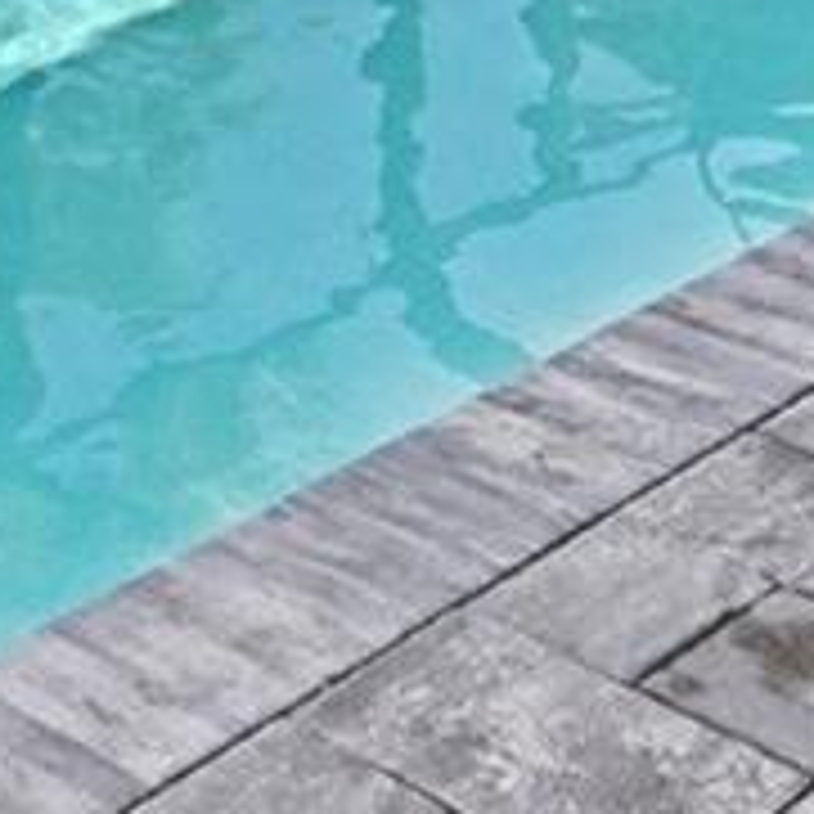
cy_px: -926
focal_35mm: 105
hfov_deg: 15.8
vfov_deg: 13.6
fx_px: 2793
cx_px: -243
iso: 400
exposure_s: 1/800
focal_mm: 14
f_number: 8
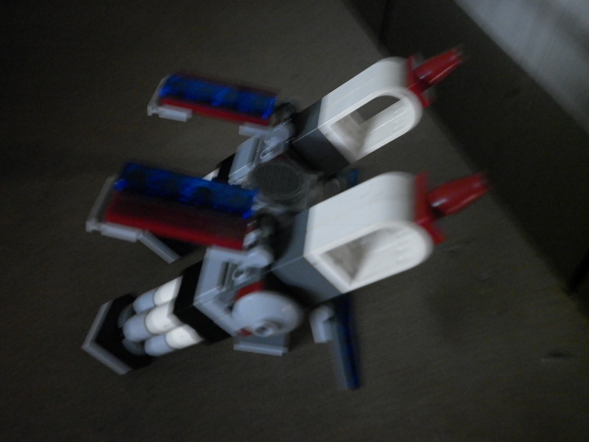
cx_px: 294
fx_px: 613
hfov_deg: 51.4
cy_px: 221
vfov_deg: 39.7
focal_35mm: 36
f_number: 3.1
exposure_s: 1/8
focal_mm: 6.5
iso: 320
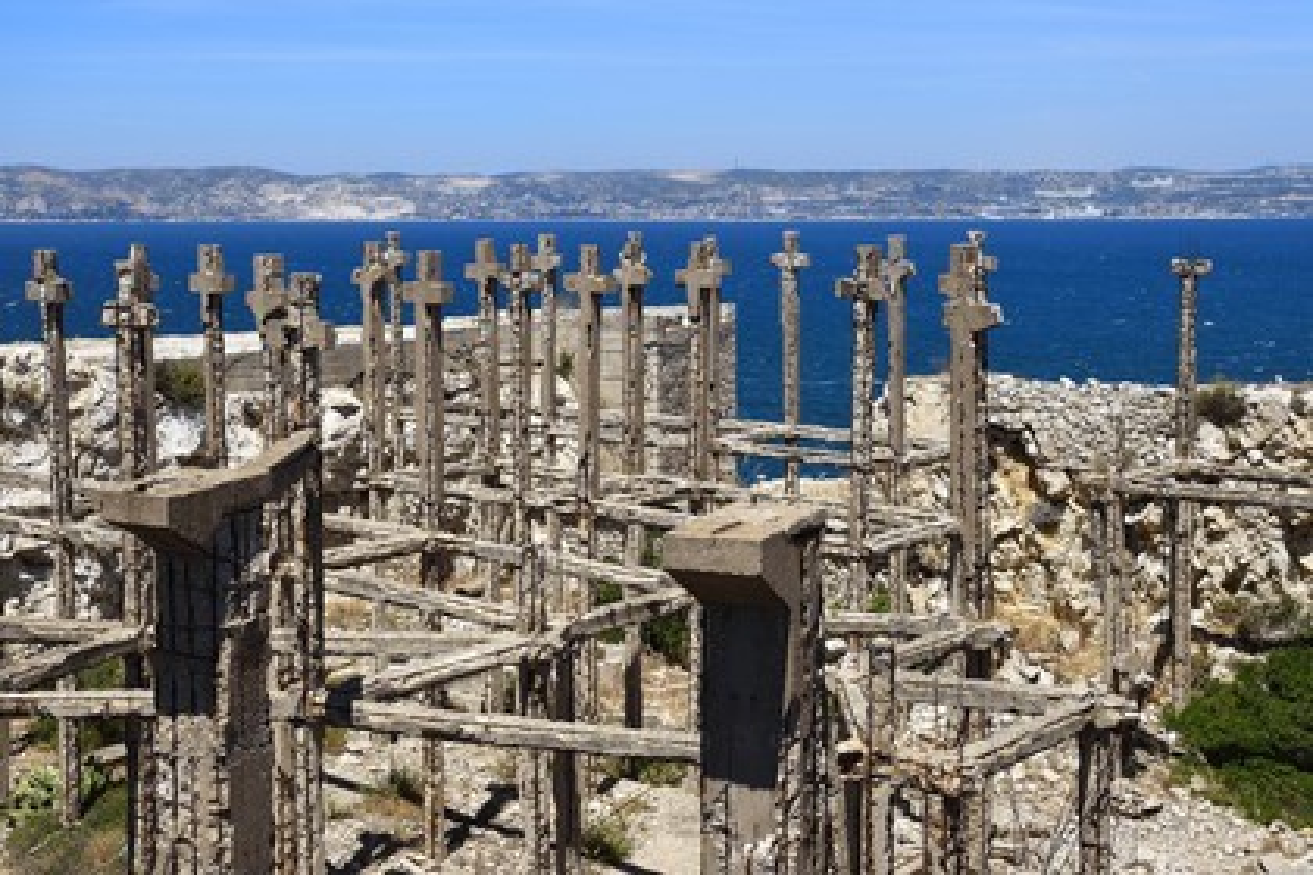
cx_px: 656
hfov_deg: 41.1
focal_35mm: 48
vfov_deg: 28.1
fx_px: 1751
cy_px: 438
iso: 200
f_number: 7.1
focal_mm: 48
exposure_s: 1/800
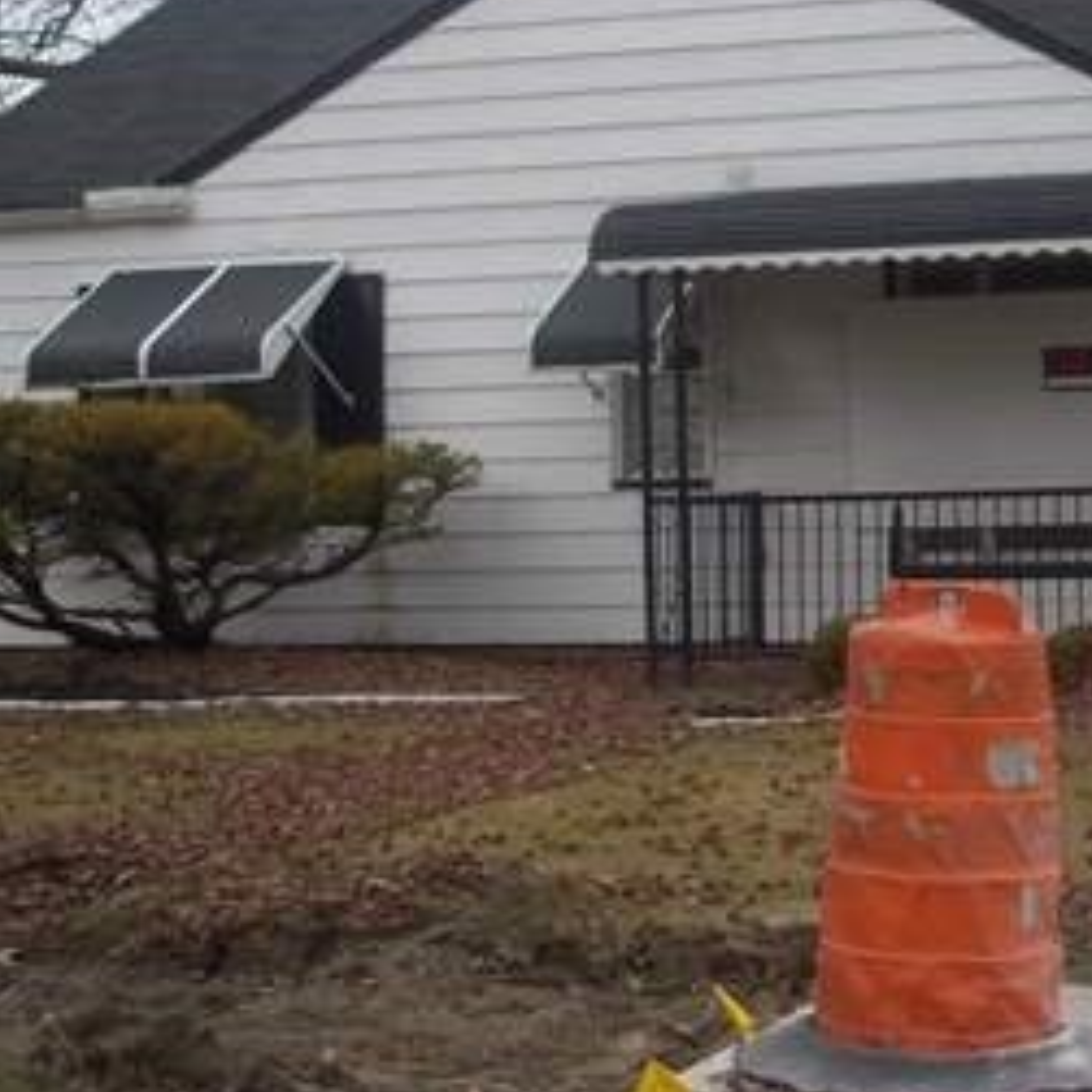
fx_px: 2891
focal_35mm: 81
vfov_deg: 21.1
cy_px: 213
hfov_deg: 20.8
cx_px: 1040
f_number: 3.1
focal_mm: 6.5
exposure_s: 1/500
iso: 80
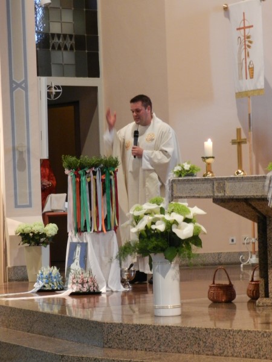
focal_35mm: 130
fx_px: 1362
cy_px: 181
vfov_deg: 15.2
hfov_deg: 11.4
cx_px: 136
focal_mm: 23.1
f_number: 5
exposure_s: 1/15
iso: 800
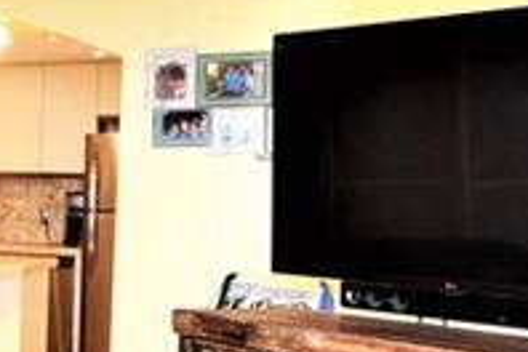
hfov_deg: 16.4
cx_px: -541
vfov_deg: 14.7
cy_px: 232
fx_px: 1364
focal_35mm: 93
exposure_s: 1/25
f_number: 4.5
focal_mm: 12
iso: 400
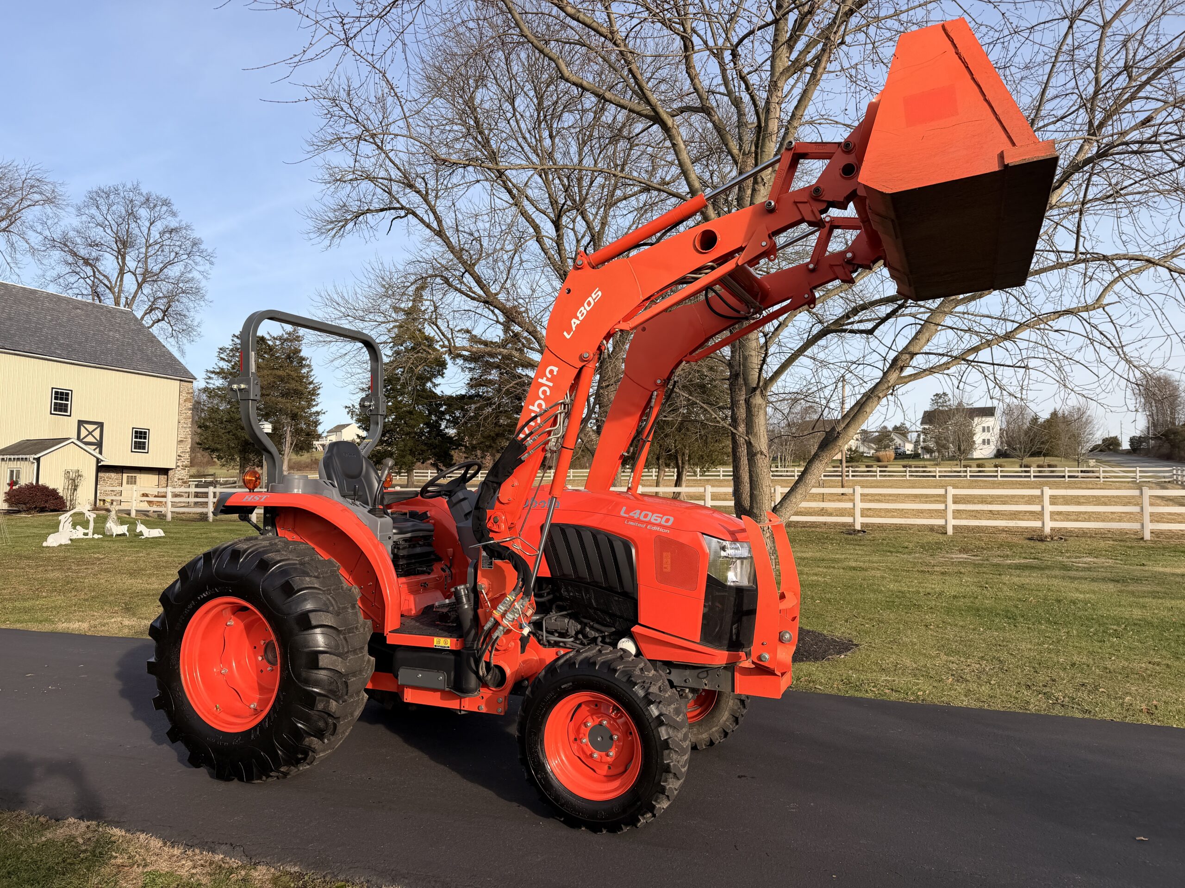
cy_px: 444
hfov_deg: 71.6
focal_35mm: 24
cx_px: 592
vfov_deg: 56.8
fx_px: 822
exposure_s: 1/2370
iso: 80
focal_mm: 6.76
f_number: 1.78
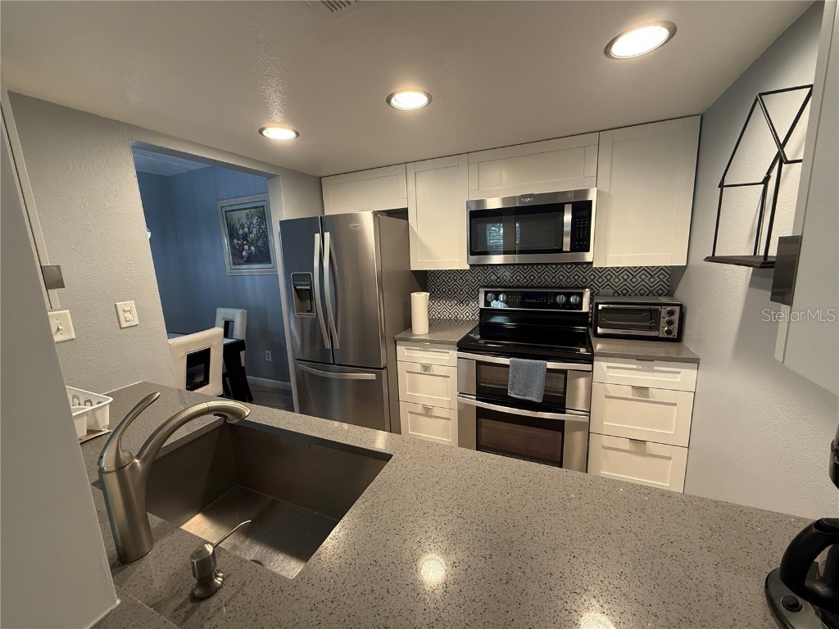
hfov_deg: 102.1
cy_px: 314
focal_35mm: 14
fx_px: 339
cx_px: 420
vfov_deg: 85.7
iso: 250
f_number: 2.2
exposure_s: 1/60
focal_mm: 2.22
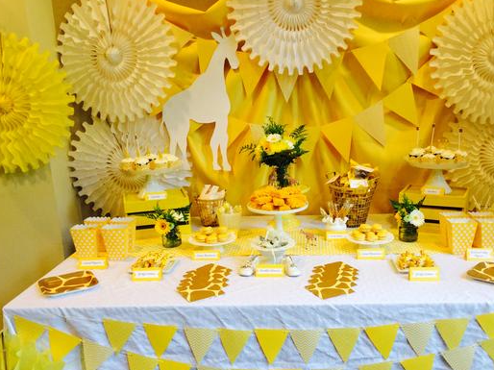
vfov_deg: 40.5
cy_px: 216
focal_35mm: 35
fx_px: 499
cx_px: 287
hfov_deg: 52.4
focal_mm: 4.15
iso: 50
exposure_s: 1/30
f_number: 2.2
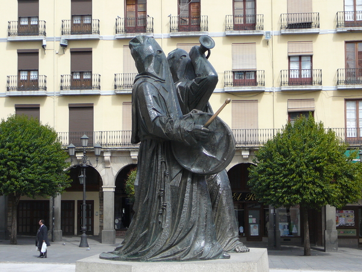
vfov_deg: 20.7
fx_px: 742
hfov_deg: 27.4
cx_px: 181
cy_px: 136
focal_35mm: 71
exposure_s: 1/640
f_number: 3.7
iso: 80
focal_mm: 10.5
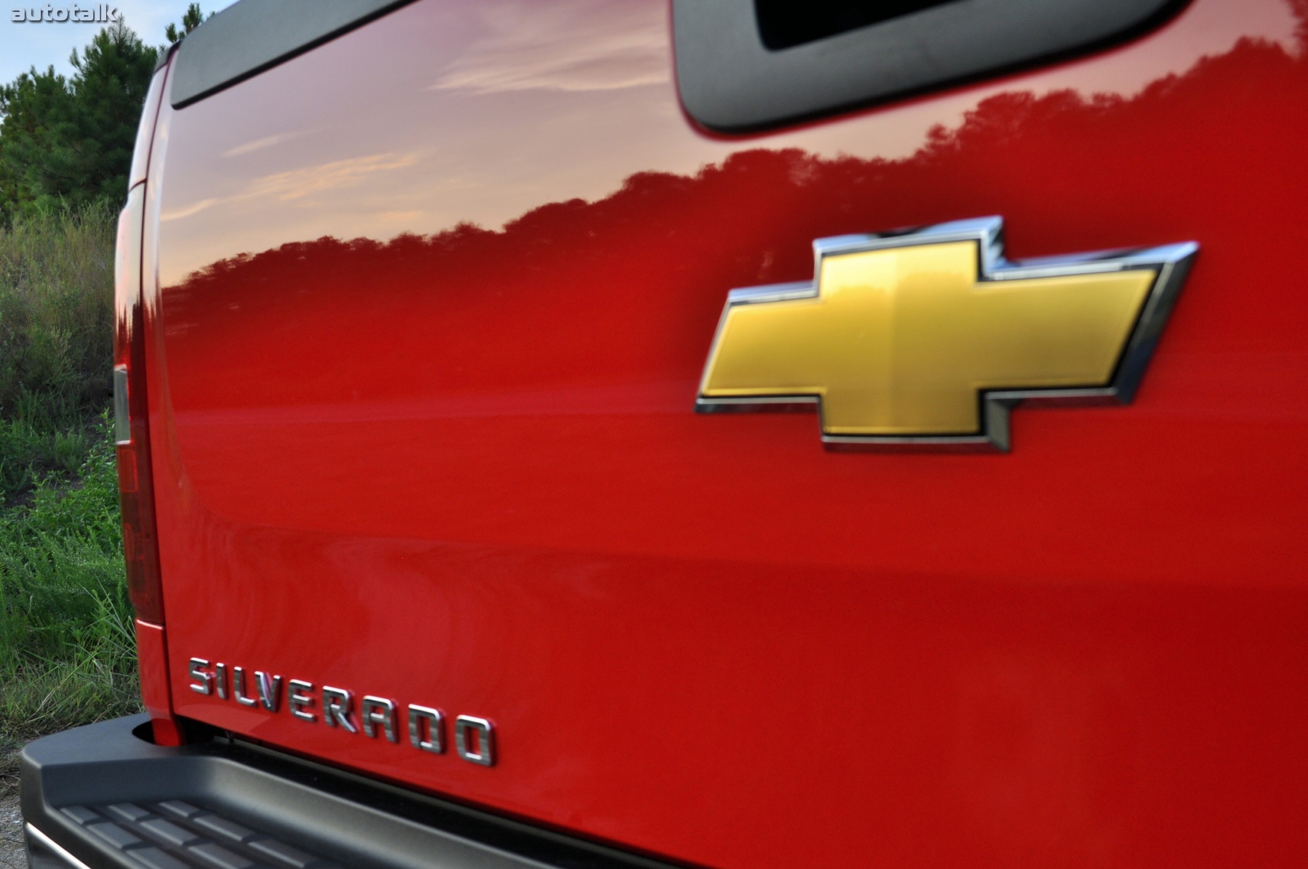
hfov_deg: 53.2
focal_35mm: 36
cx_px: 654
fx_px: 1307
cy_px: 434
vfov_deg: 36.8
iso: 200
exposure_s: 1/160
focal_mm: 24
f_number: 6.3
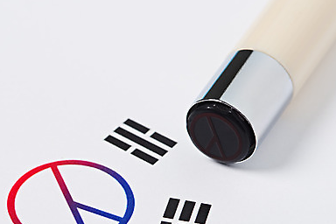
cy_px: 172
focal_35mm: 164
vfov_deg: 8.4
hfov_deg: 12.5
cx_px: 104
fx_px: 1531
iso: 100
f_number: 16
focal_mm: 105
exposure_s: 1/125
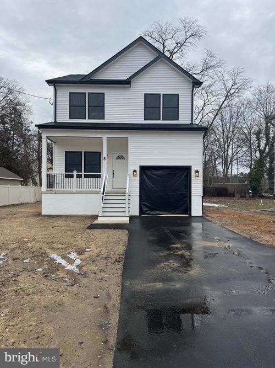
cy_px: 184
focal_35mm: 24
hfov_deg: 56.8
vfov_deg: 71.6
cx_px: 138
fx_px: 254
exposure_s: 1/1339
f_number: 1.78
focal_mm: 6.76
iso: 80
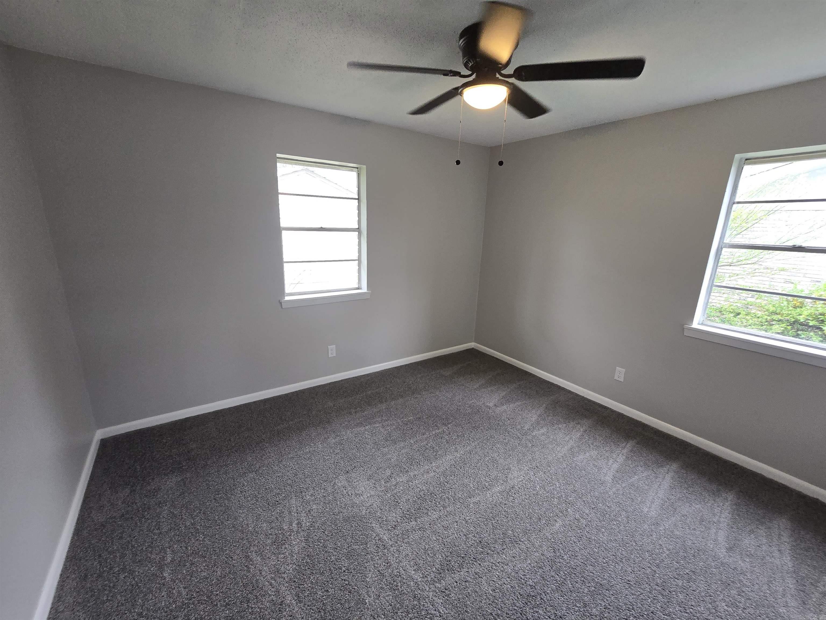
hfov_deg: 106.2
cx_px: 413
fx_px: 310
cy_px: 310
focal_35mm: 13
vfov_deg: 89.9
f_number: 2.2
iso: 160
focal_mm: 2.2
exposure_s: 1/60
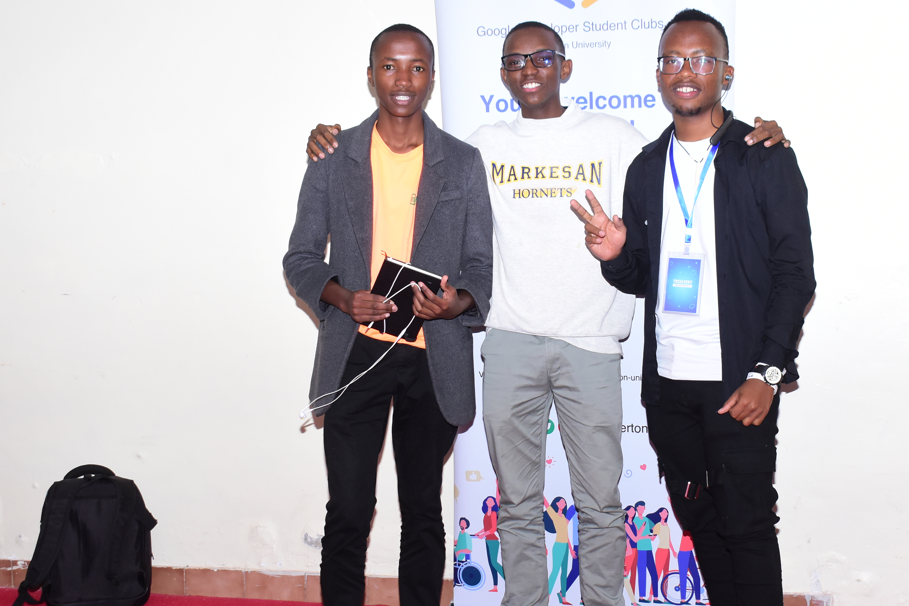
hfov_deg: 30.9
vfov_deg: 20.9
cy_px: 368
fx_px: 1642
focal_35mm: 65
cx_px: 517
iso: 1000
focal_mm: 32
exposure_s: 1/200
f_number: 5.6
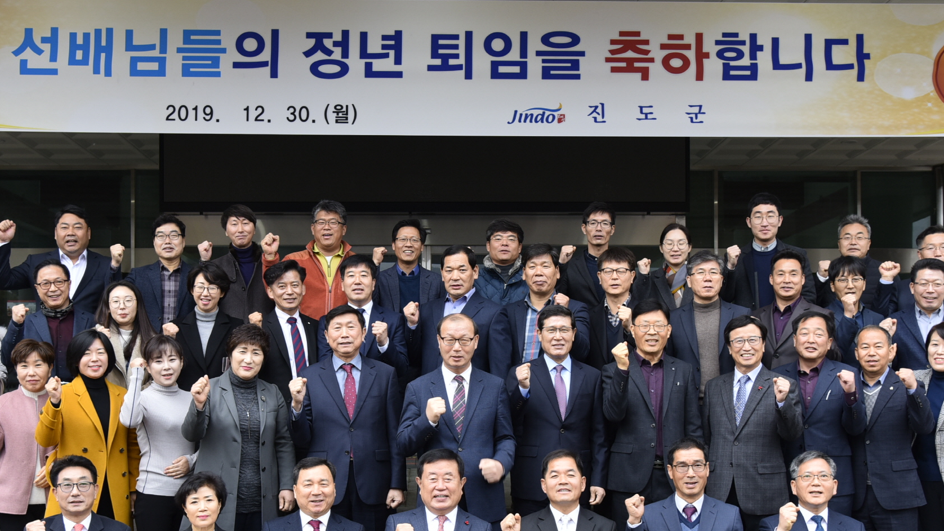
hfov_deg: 42.9
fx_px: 1202
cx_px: 449
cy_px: 380
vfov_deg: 24.7
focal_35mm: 48
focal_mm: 32
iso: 320
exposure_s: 1/125
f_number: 5
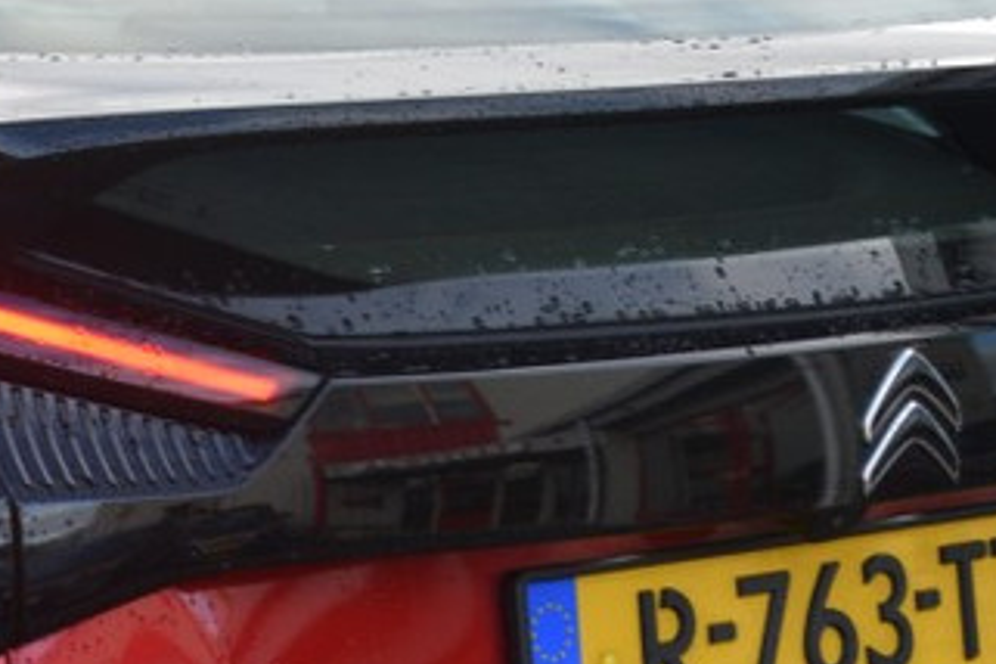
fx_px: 4636
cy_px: 923
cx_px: -155
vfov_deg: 8.1
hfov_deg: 12.0
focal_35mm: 168
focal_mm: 35
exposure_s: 1/200
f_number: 7.1
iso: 400
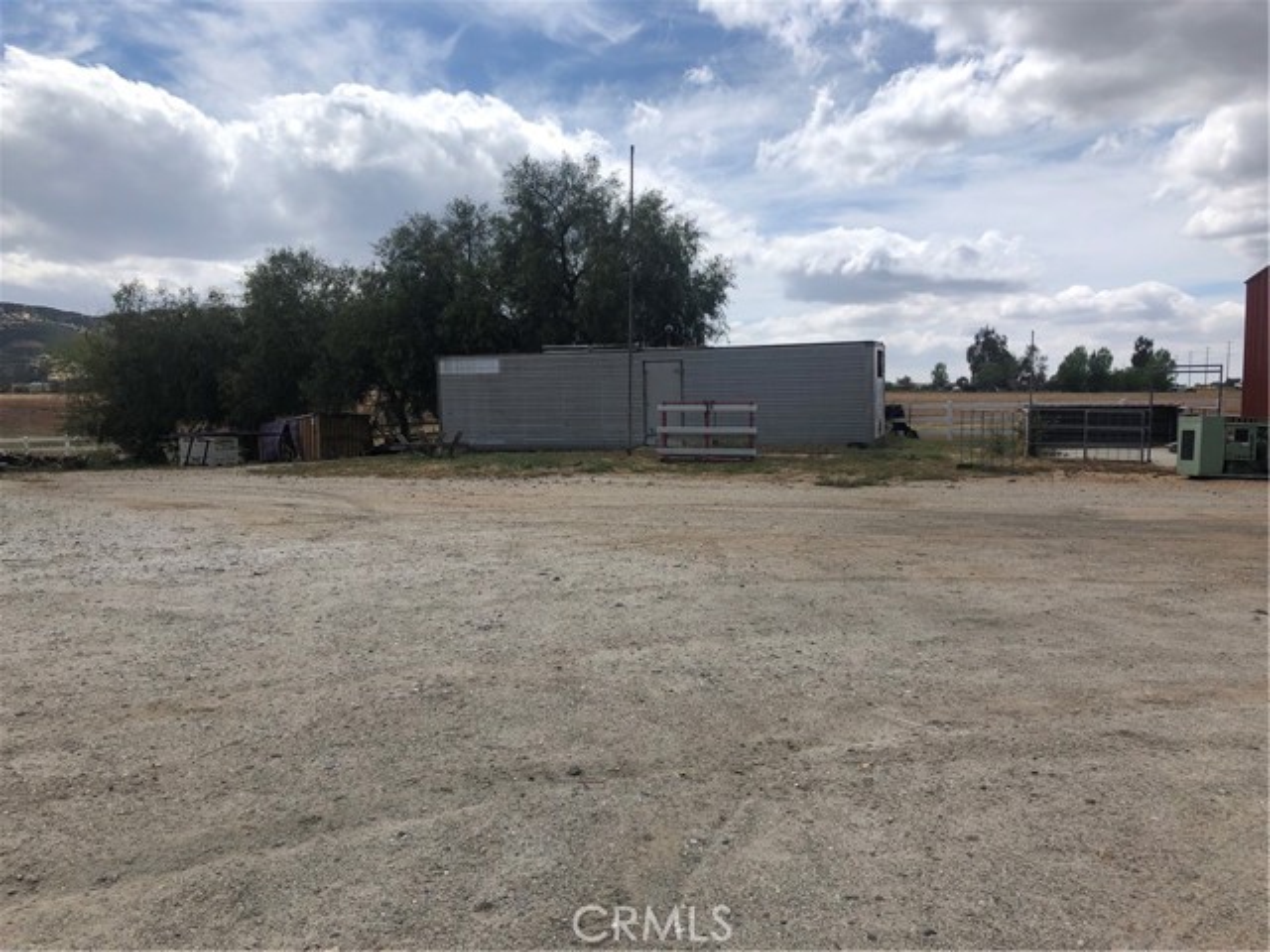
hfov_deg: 63.4
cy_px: 476
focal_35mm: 28
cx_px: 635
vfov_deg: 49.7
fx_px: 1027
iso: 20
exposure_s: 1/3040
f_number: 1.8
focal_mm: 4
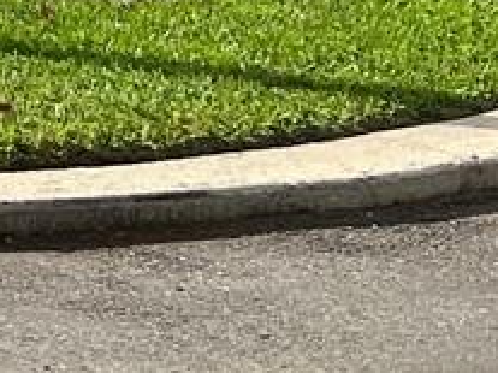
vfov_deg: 7.2
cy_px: -315
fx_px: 2890
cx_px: -1330
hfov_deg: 7.6
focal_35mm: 201
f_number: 1.5
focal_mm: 5.7
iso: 50
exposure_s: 1/2762
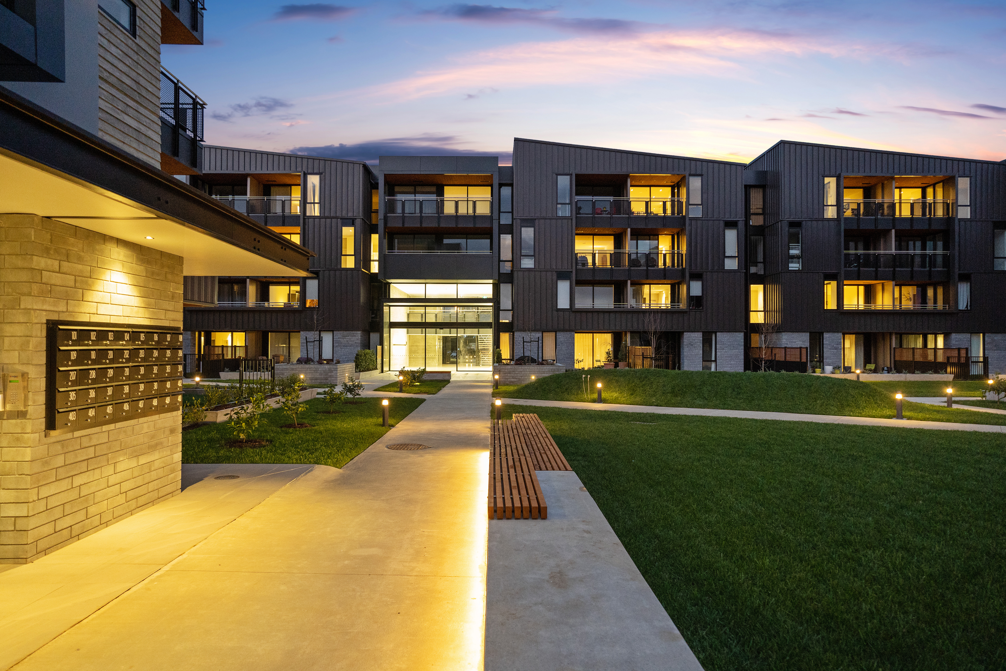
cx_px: 503
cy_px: 336
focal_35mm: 24
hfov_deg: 73.7
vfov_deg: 53.1
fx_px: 671
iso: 2500
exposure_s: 1/50
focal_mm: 24
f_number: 2.8
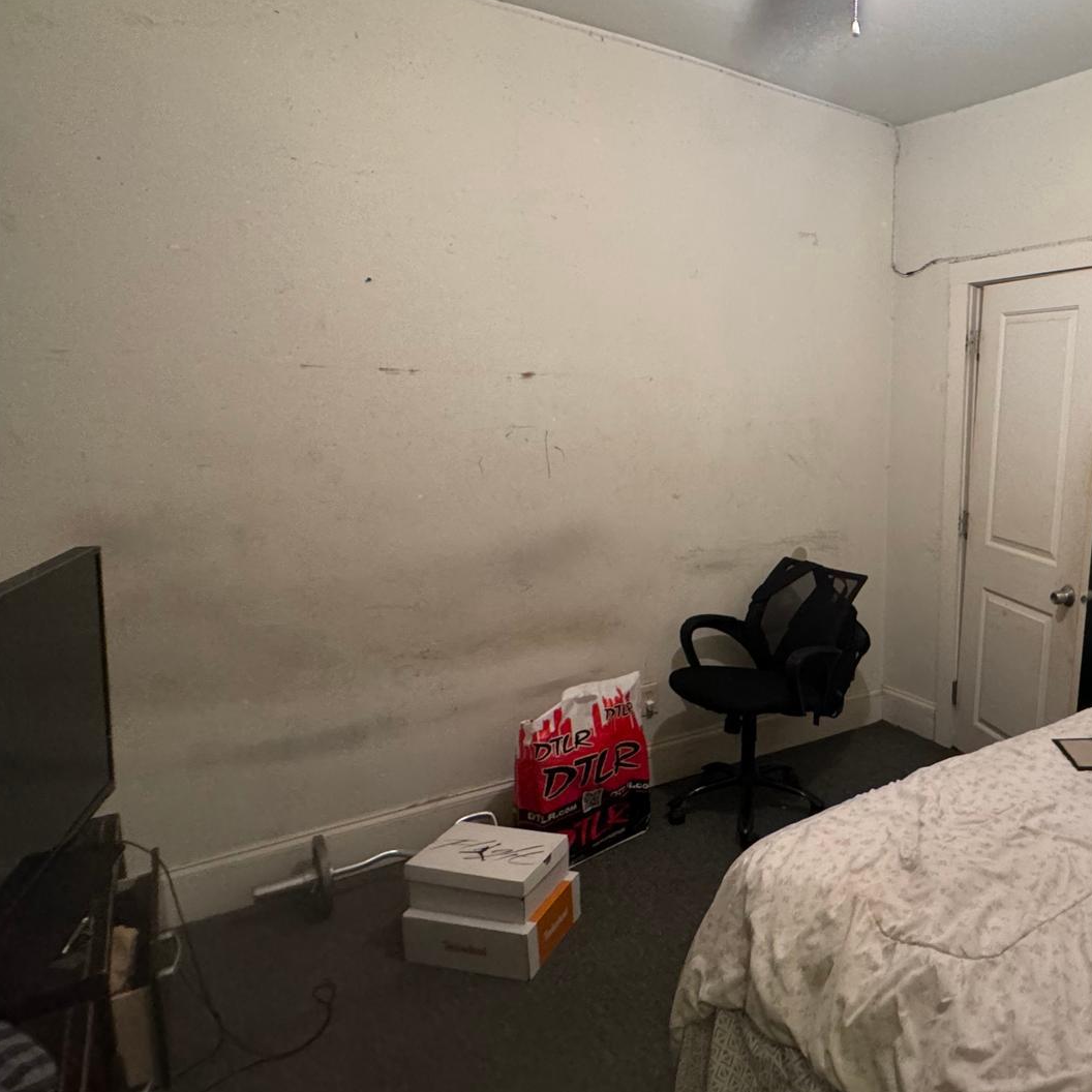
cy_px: 537
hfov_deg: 61.0
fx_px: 857
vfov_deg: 65.0
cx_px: 833
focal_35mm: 24
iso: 500
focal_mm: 2.22
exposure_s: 1/60
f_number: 2.2
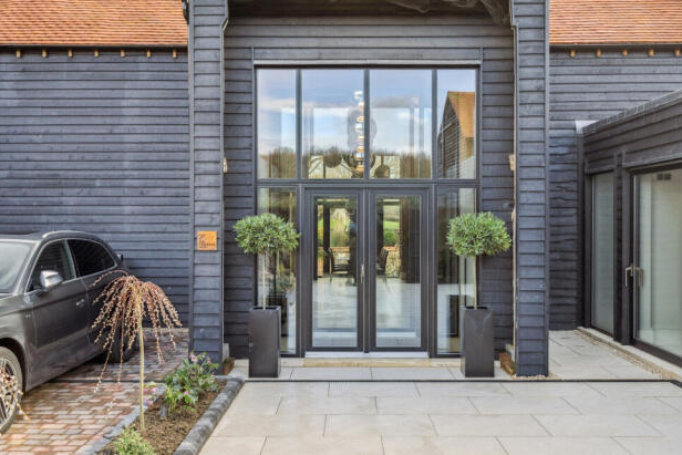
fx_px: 644
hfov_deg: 55.8
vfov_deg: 38.9
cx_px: 350
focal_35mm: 34
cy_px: 215
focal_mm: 32
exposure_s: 1/320
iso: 640
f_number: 9
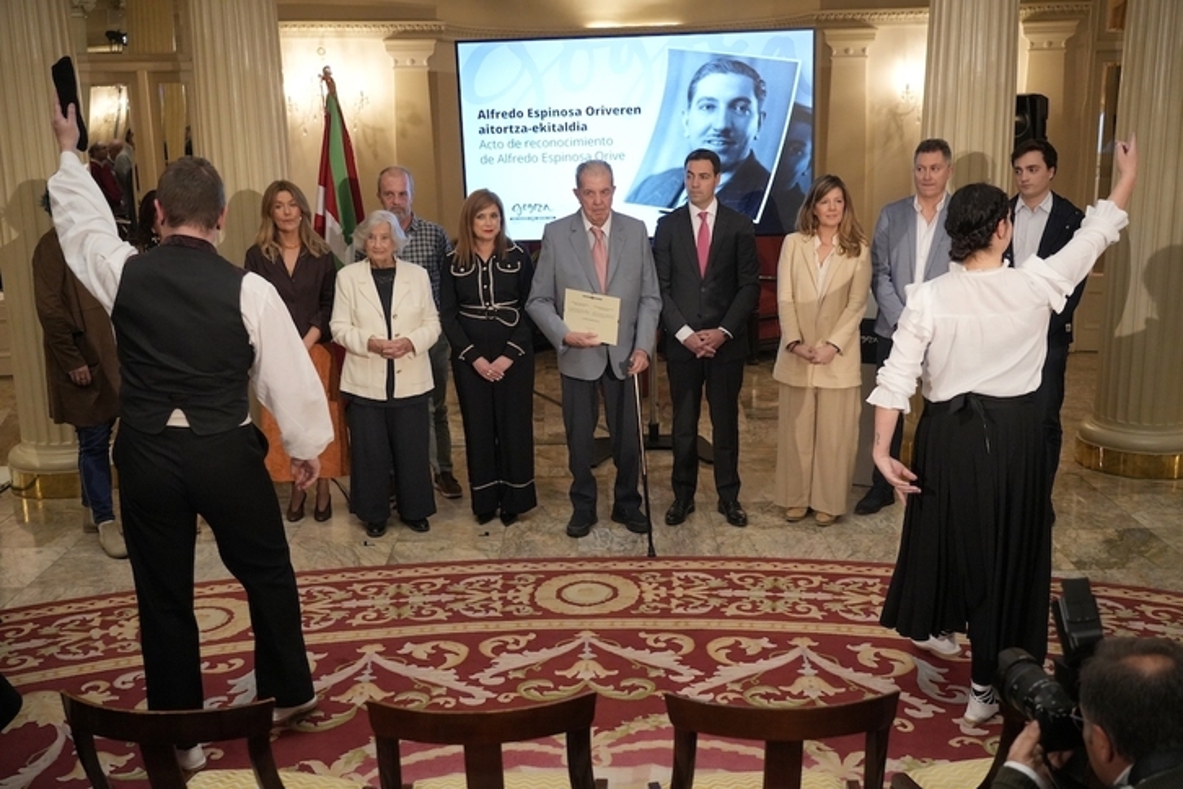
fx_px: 1183
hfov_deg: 53.1
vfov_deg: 36.9
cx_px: 592
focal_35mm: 36
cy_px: 394
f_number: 4
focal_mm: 36
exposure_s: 1/400
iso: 4000
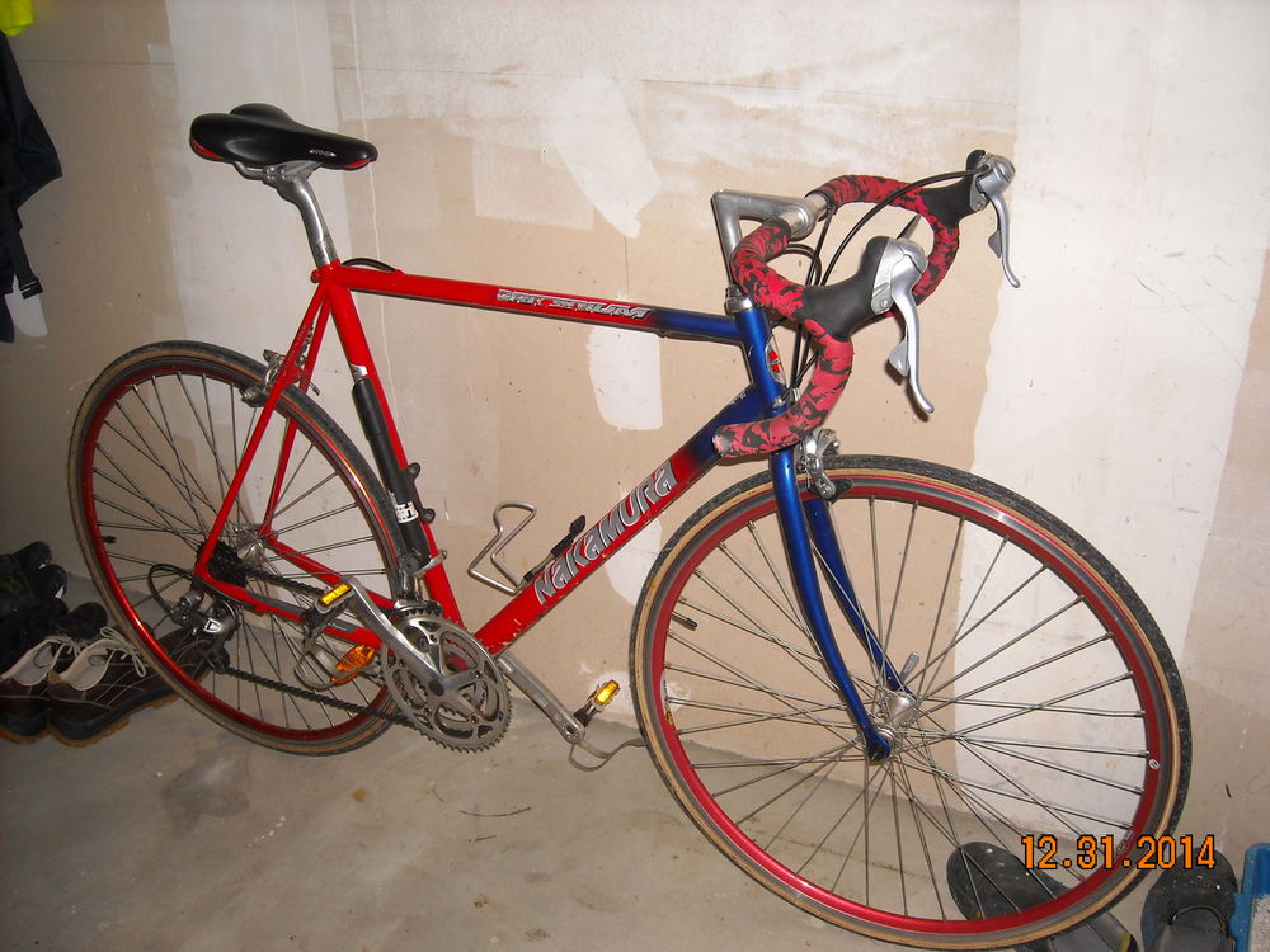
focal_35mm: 35
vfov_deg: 40.7
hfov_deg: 52.6
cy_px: 476
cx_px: 635
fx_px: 1284
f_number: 2.8
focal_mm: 5.7
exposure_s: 1/60
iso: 100
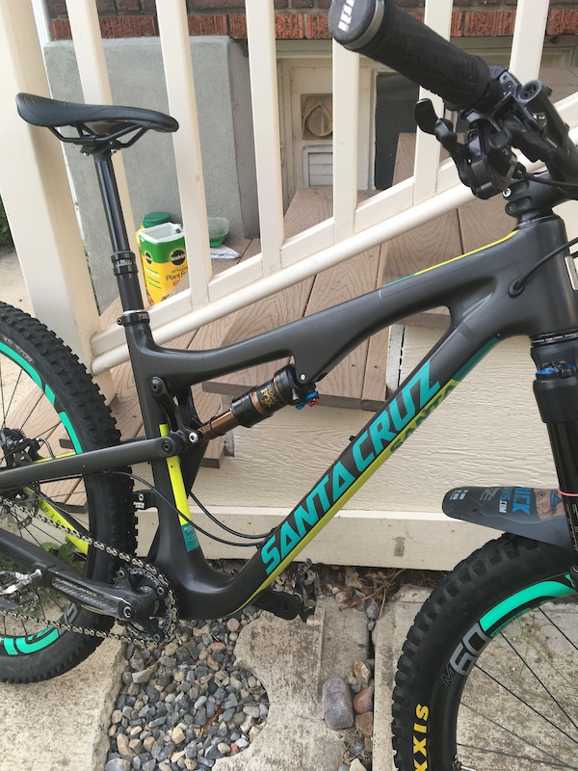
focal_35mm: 29
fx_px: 646
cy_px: 386
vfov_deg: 61.7
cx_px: 289
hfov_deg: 48.2
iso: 32
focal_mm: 4.15
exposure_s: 1/60
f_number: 2.2
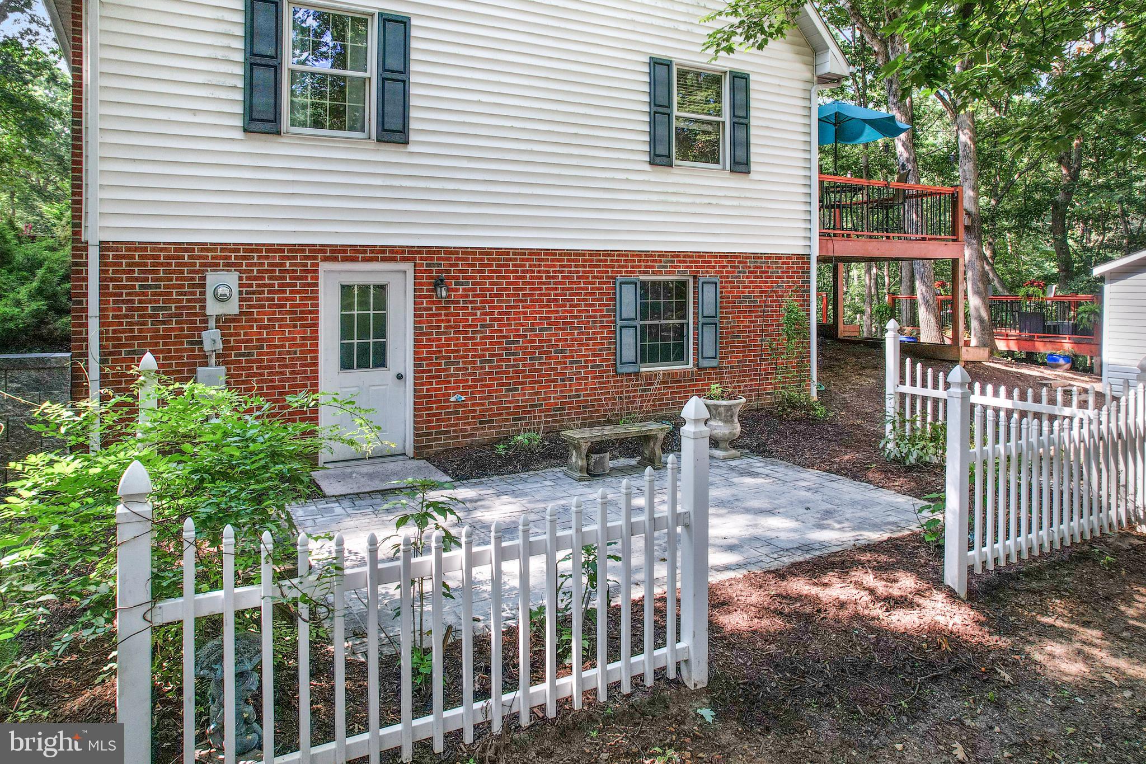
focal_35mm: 22
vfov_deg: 57.2
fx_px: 700
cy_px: 382
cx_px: 573
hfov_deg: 78.6
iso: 130
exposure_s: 1/15
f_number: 2.8
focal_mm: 8.4
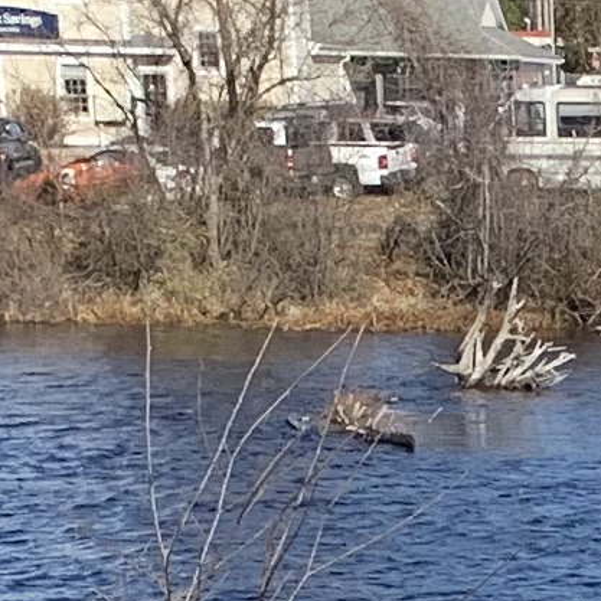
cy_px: 1704
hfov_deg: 7.4
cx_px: 1464
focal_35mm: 222
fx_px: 4361
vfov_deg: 7.1
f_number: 1.8
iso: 25
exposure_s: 1/1779
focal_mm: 4.25
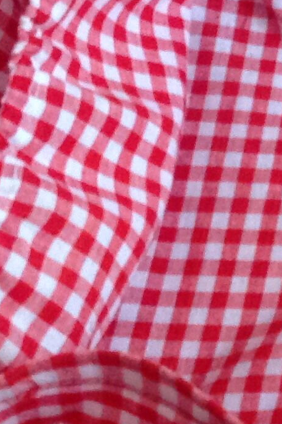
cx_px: 510
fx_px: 1611
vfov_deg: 14.8
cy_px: 48
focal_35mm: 137
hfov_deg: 9.5
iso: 400
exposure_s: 1/15
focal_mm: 4.28
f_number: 2.4
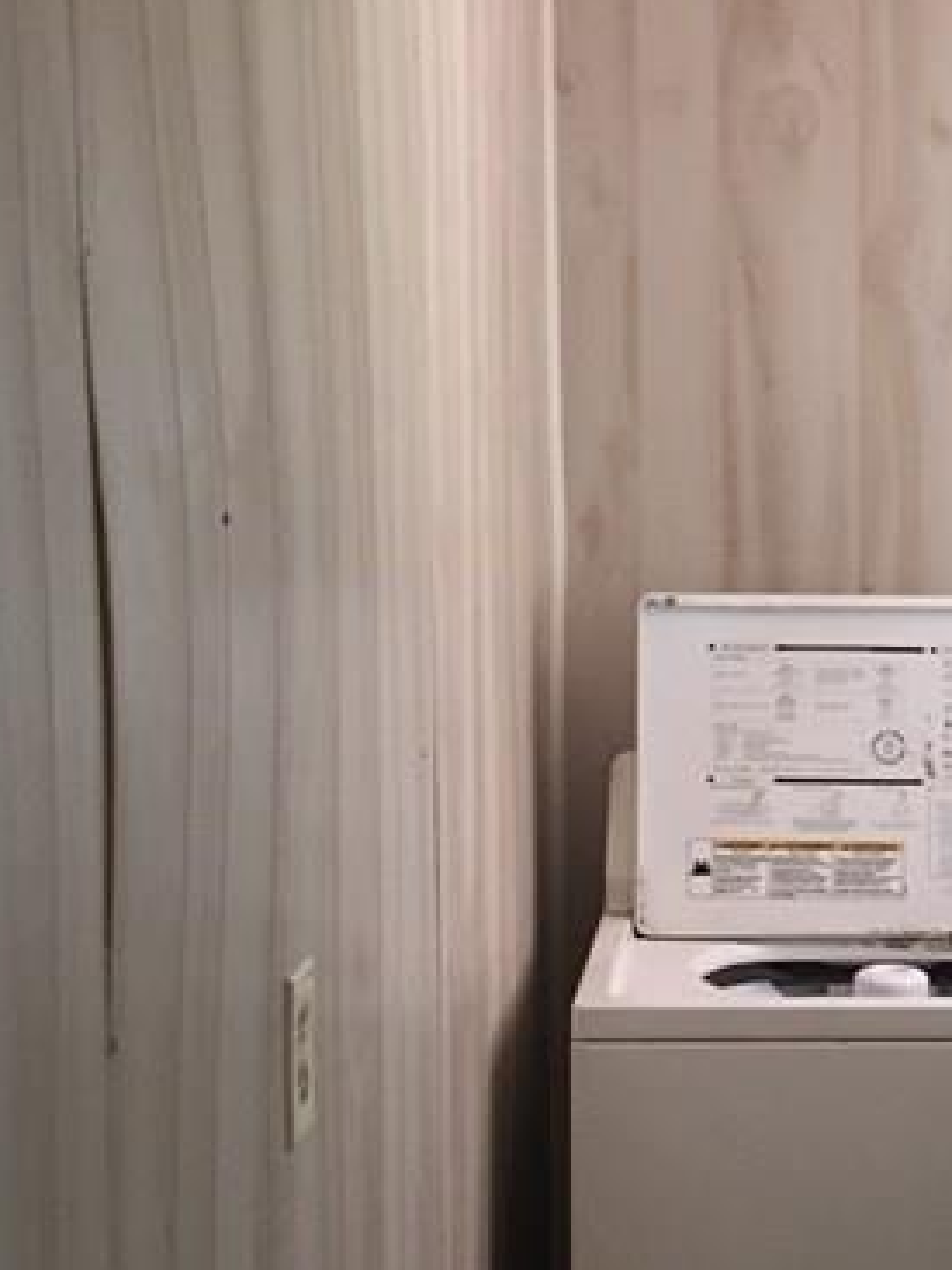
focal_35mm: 81
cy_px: 699
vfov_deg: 24.1
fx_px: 2972
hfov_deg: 17.7
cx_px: 959
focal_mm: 4.15
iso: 100
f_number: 2.2
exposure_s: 1/30
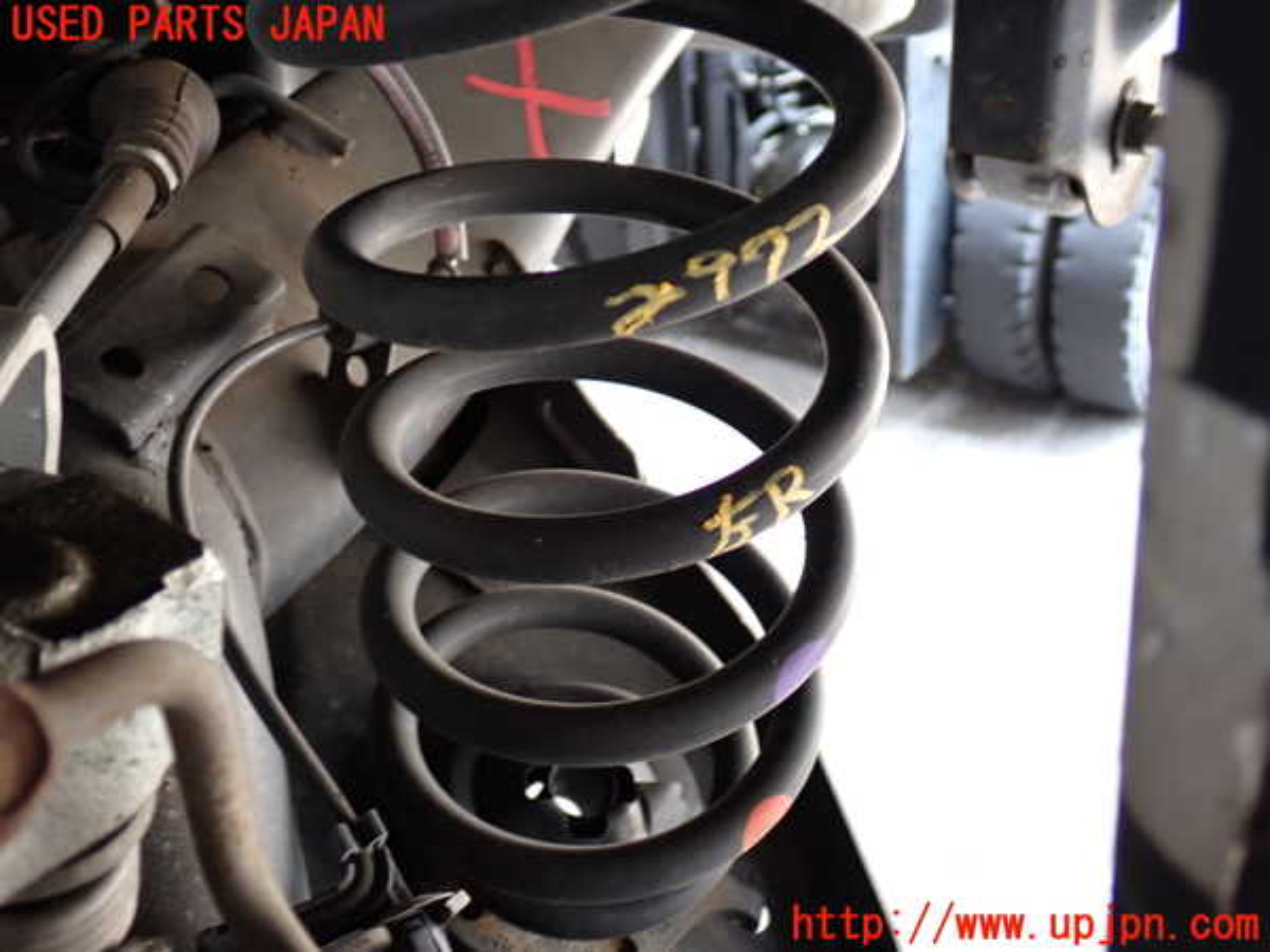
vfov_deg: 37.7
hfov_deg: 49.0
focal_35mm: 38
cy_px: 476
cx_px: 635
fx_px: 1394
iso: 200
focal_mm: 6.83
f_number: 2.7
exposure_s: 1/40
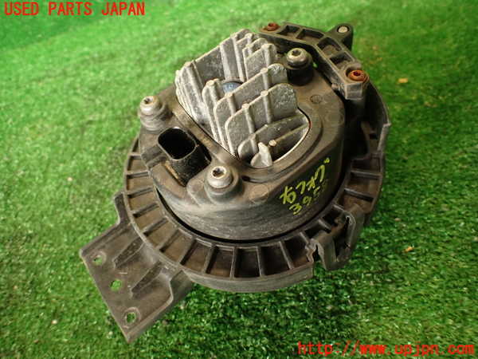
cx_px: 239
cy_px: 180
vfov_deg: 54.9
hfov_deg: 69.4
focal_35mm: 25
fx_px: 345
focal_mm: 4.5
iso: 200
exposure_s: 1/50
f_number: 2
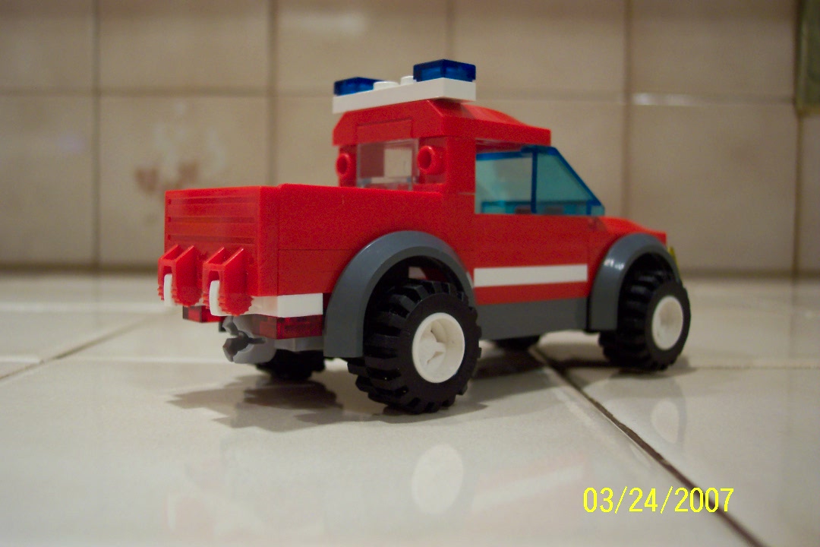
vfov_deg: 35.1
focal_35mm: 38
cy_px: 274
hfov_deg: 50.7
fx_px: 865
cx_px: 410
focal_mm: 8
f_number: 2.8
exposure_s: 1/30
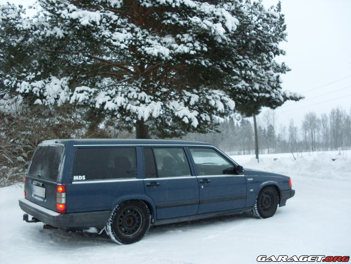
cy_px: 132
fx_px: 385
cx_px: 176
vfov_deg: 37.7
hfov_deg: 49.0
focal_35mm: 38
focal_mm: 6.3
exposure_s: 1/60
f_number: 2.8
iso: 100
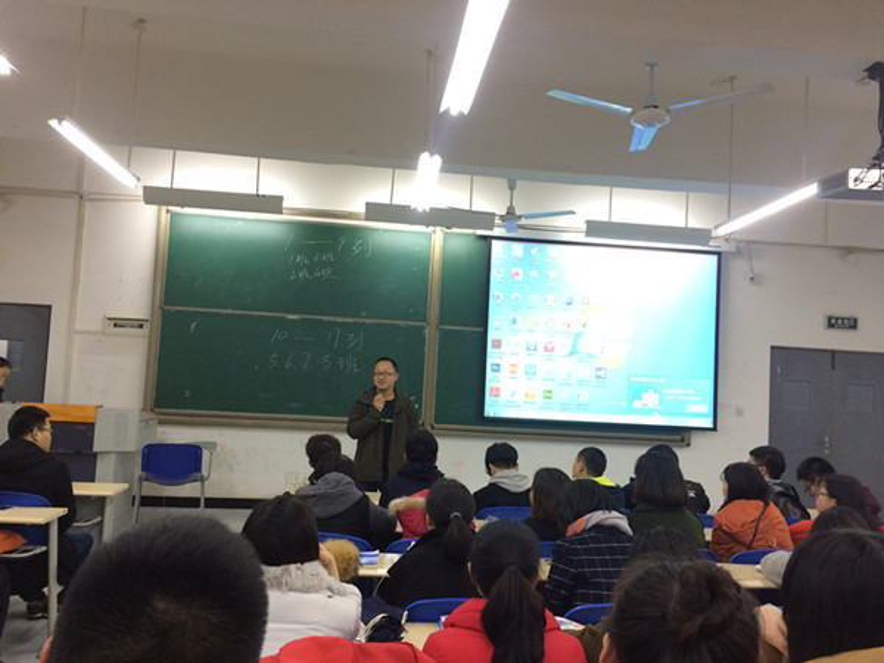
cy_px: 332
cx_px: 442
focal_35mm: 29
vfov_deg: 48.2
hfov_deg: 61.7
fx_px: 741
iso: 125
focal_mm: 4.15
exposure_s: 1/33
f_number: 2.2
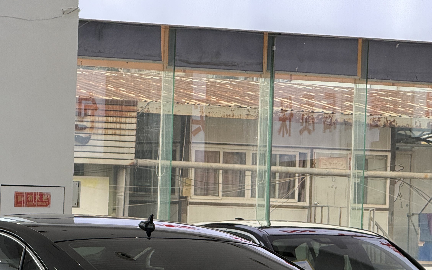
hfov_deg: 9.2
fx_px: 2673
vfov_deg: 5.8
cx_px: 86
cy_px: 268
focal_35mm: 227
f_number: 2.8
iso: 100
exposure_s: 1/100
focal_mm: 15.66
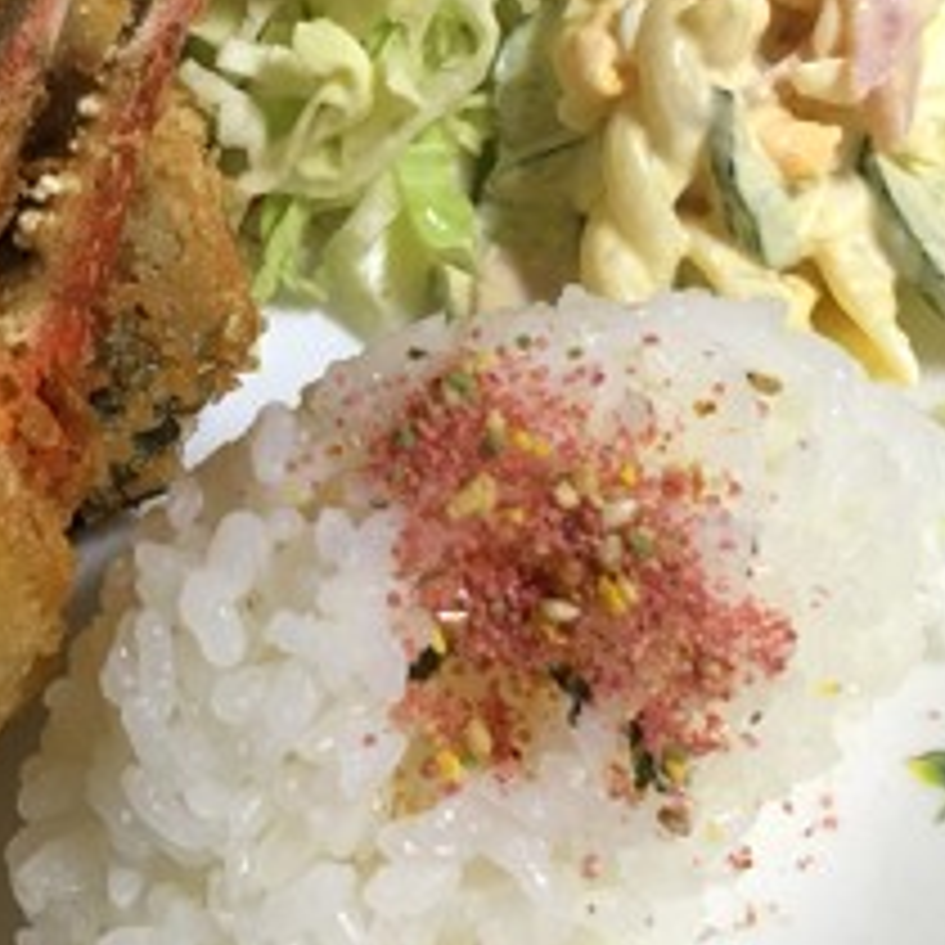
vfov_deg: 30.4
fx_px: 1699
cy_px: 198
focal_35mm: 55
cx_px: 194
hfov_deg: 30.4
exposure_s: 1/15
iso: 64
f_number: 2.2
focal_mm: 4.15
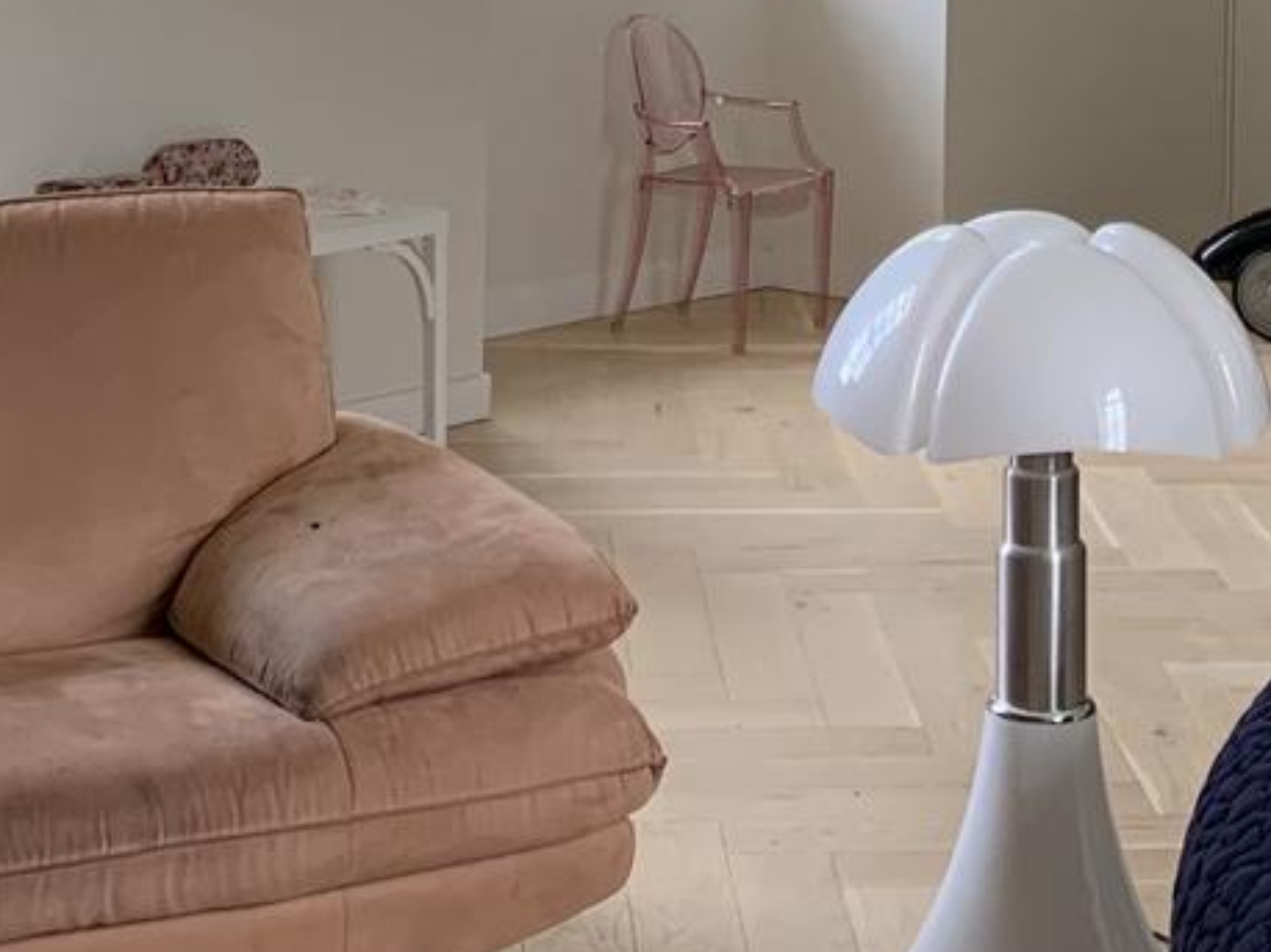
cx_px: 830
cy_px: -344
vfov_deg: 13.0
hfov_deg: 18.0
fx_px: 4000
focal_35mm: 109
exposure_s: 1/121
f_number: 1.8
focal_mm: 4.25
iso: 80
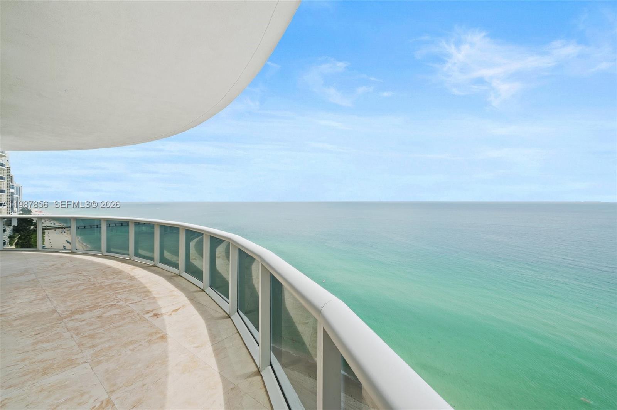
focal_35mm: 14
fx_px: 240
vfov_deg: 81.1
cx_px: 308
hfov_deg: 104.3
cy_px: 205
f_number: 8
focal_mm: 14
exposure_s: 1/250
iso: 200
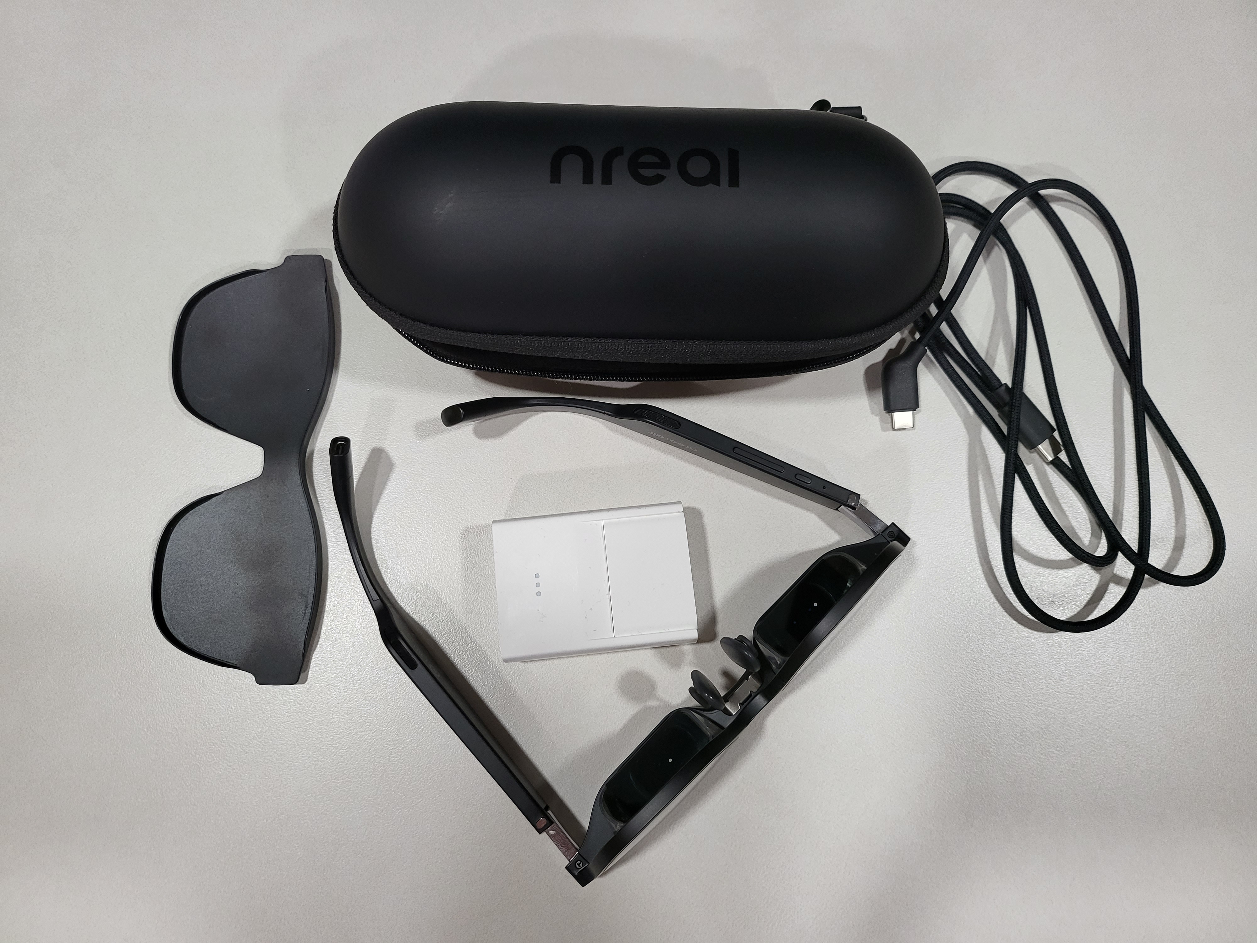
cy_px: 472
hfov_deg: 71.6
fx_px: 872
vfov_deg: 56.8
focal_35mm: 24
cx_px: 628
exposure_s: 1/120
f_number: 1.8
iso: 250
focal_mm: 5
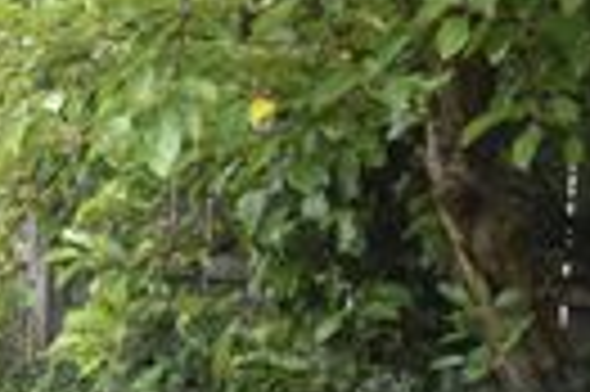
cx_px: -275
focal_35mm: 108
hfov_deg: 17.2
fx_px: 1768
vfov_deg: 12.6
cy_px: 291
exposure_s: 1/160
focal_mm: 20
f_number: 6.3
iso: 400
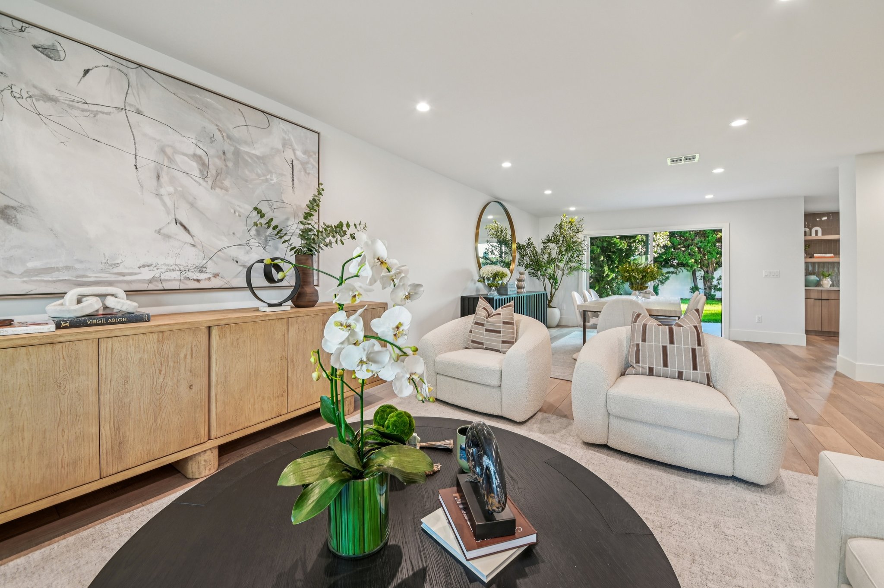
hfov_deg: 108.4
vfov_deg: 85.3
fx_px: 319
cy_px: 294
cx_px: 442
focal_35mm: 13
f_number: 8
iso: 250
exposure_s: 1/8
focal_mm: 13
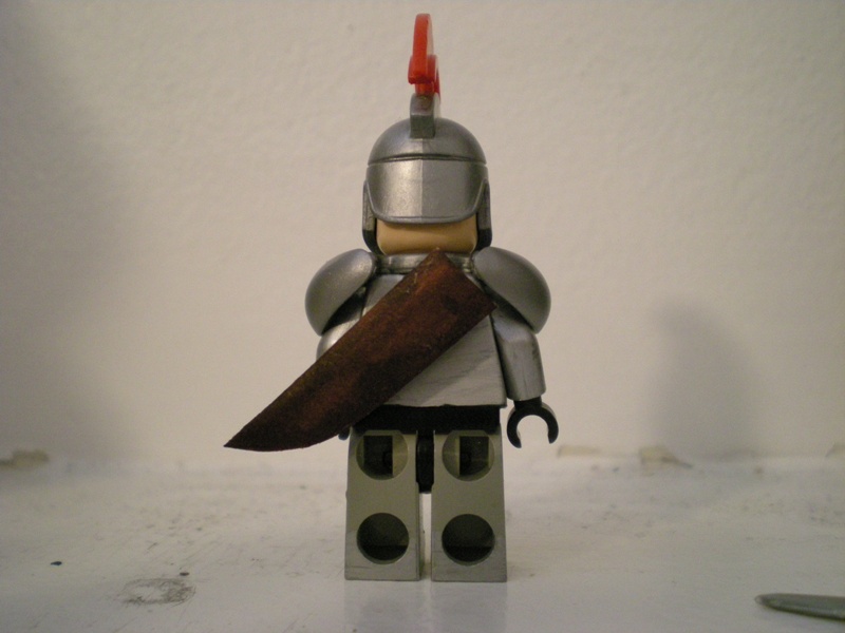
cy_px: 316
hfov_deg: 49.0
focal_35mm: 38
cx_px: 422
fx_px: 928
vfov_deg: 37.7
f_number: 3.1
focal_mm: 6.3
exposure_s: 1/8
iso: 401
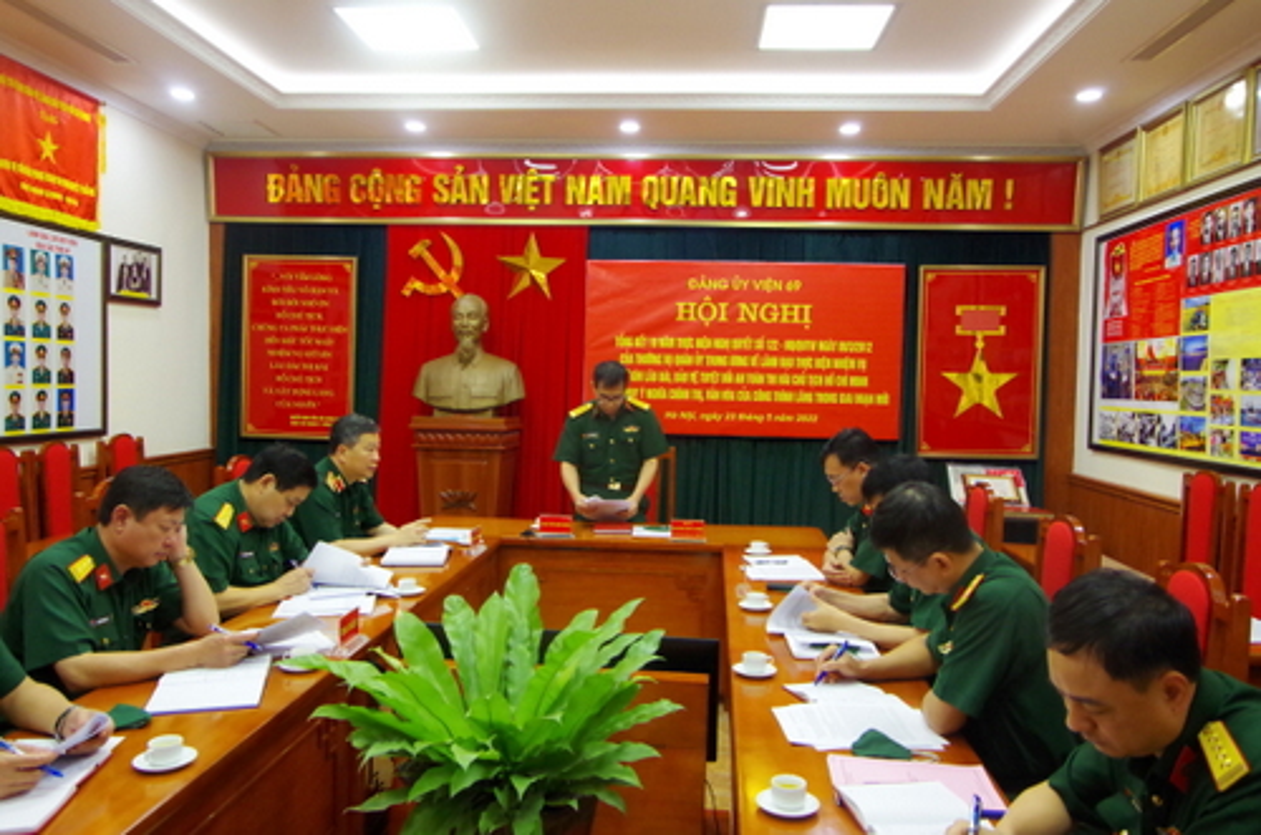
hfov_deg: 67.5
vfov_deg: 47.7
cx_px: 630
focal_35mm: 27
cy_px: 418
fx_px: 944
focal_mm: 18
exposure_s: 1/40
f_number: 6.3
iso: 1600
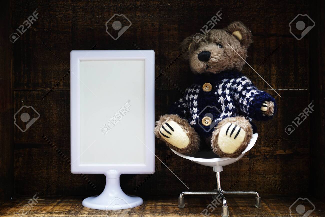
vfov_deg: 28.1
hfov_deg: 41.1
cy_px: 108
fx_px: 433
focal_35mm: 48
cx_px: 162
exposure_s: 1/2.5
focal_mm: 32
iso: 100
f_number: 8
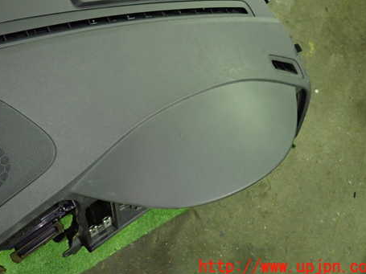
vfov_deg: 42.5
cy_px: 96
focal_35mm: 33
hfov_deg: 54.8
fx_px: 349
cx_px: 139
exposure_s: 1/30
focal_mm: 4.5
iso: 640
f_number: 2
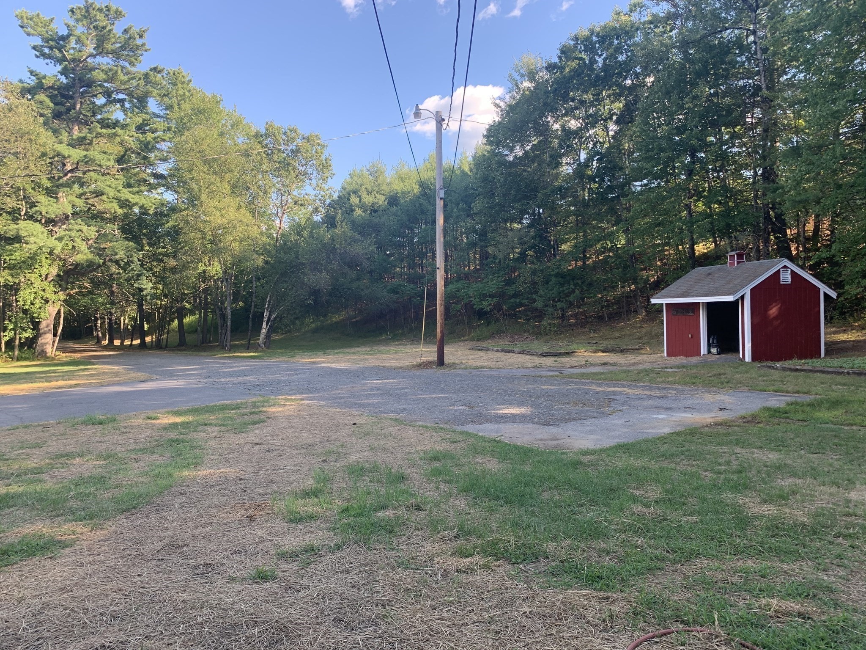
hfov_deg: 67.3
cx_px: 433
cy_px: 325
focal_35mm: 26
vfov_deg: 53.1
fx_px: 650
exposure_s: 1/256
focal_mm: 4.25
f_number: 1.8
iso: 25
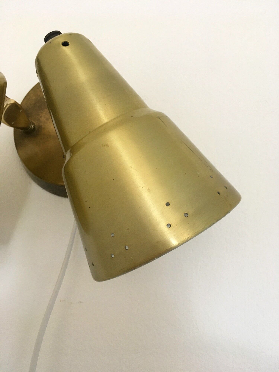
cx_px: 140
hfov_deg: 48.2
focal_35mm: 29
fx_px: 312
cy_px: 186
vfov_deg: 61.7
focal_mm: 4.15
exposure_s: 1/33
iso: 125
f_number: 2.2
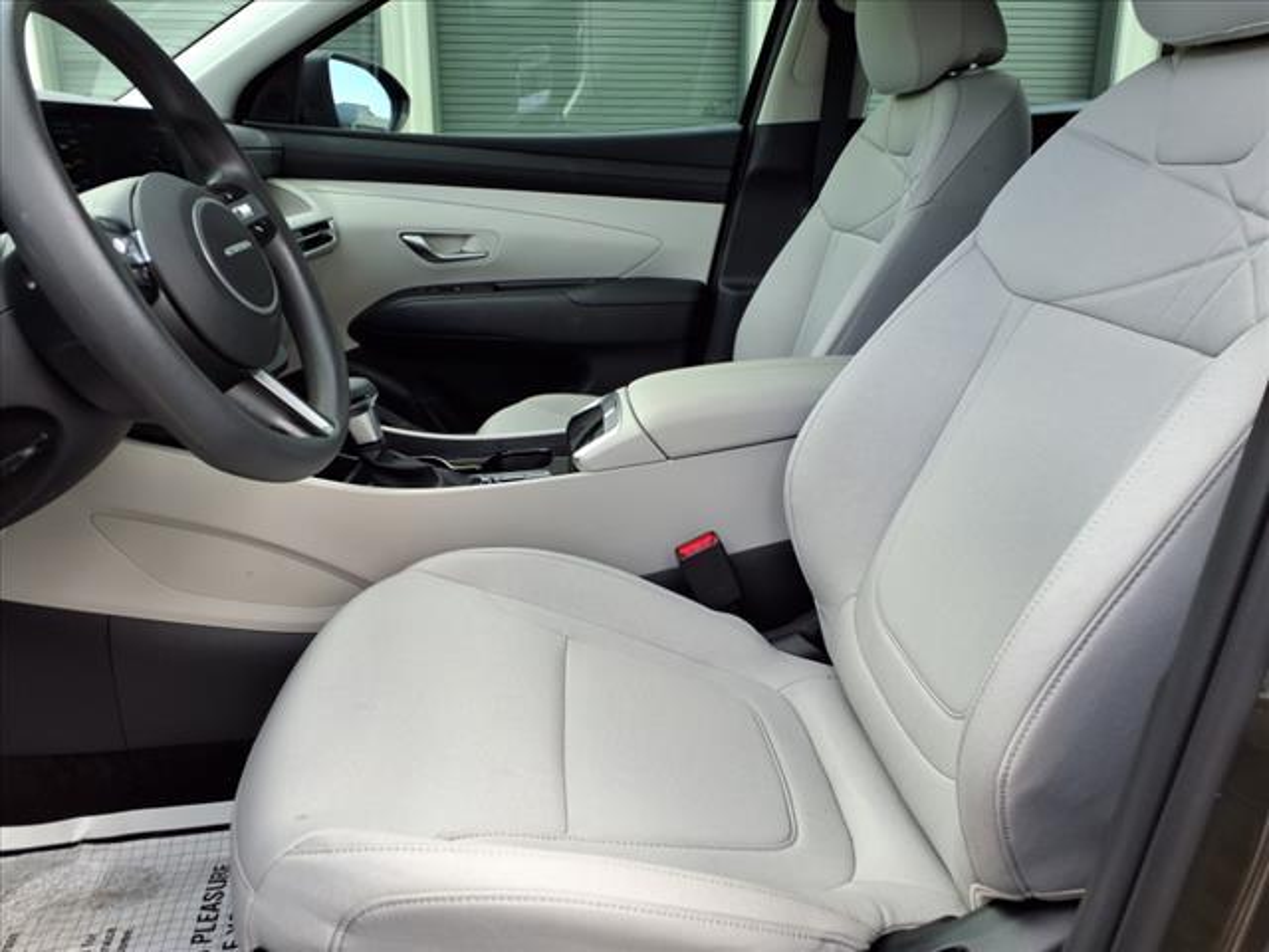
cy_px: 476
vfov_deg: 51.4
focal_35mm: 27
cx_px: 634
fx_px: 990
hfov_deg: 65.3
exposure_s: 1/156
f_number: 1.9
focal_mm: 3.58
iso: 40
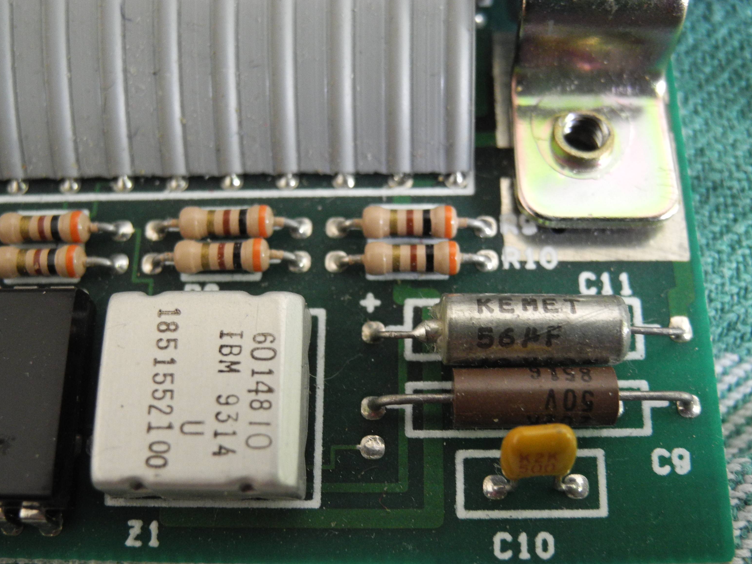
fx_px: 826
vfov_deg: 37.6
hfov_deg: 49.0
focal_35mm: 38
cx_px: 379
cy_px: 331
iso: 400
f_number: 2.8
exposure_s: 1/17.5
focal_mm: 6.8
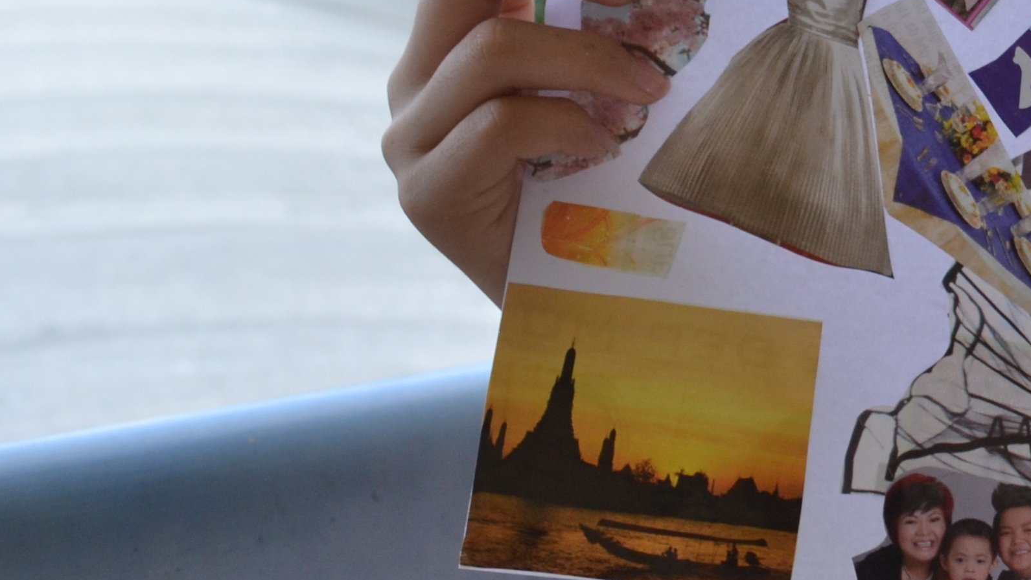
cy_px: -193
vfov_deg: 12.8
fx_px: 2488
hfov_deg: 21.4
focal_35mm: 91
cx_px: 1295
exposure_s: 1/125
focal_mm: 20
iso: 250
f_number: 5.6
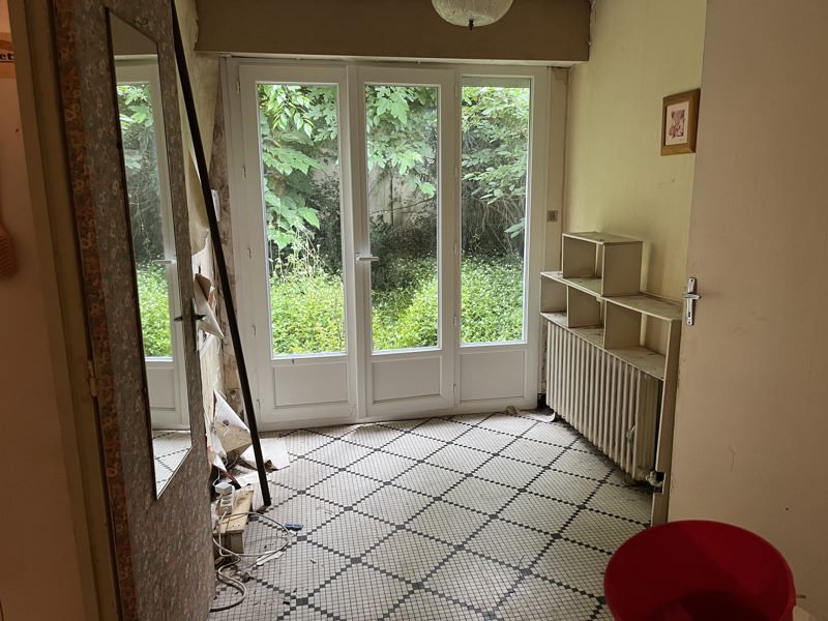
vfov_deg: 53.1
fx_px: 622
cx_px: 414
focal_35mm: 26
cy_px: 310
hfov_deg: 67.3
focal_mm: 5.1
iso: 160
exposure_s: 1/50
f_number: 1.6
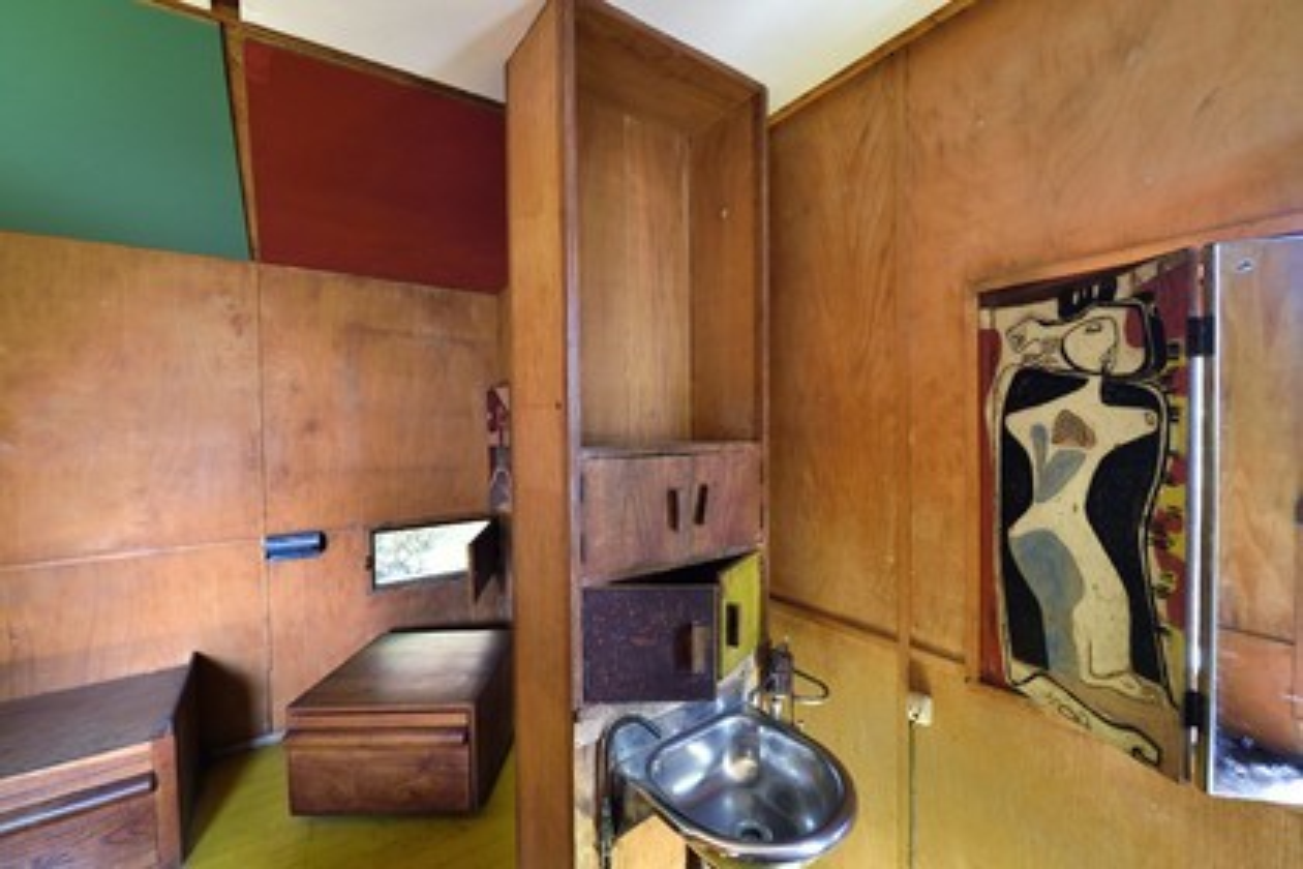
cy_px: 434
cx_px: 652
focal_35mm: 14
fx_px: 507
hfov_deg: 104.3
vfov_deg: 81.2
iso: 800
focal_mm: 14
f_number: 6.3
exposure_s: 1/15
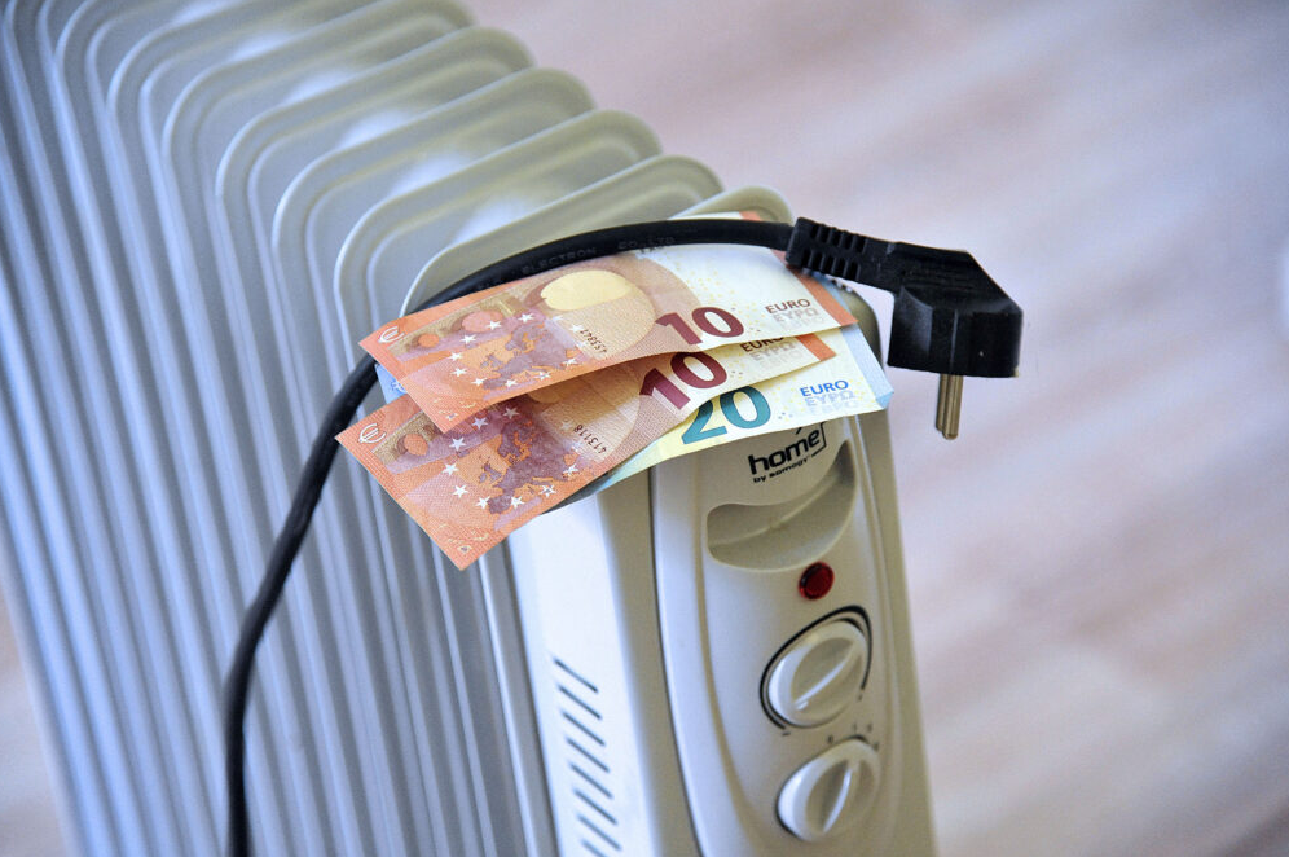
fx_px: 3863
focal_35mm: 108
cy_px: 429
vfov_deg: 12.7
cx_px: 656
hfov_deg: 18.9
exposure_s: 1/160
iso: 3200
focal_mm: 105
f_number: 4
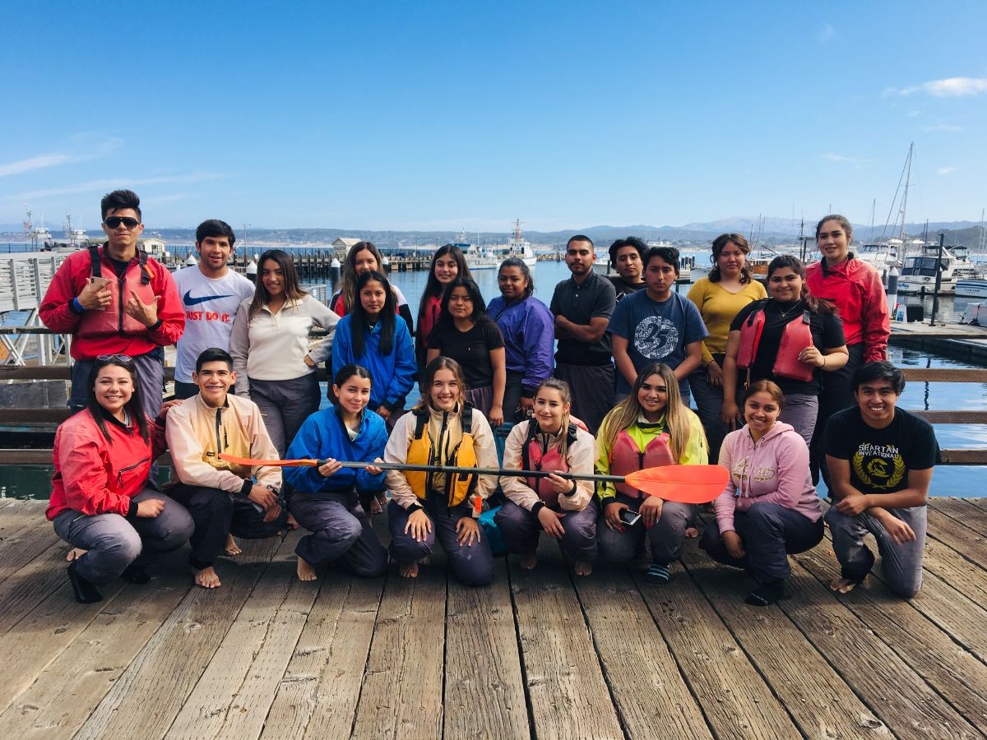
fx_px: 827
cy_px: 370
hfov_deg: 61.7
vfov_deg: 48.2
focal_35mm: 29
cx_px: 494
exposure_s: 1/1221
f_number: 2.2
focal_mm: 4.15
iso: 25
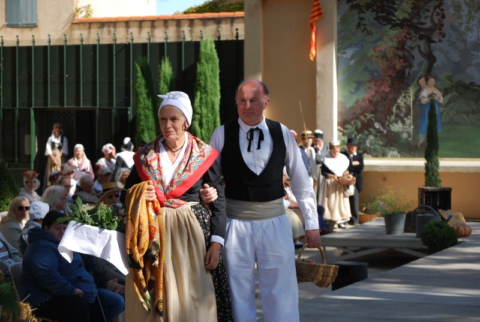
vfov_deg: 13.9
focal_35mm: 99
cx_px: 240
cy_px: 161
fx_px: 1323
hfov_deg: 20.6
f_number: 5.6
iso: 180
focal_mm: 66
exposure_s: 1/500
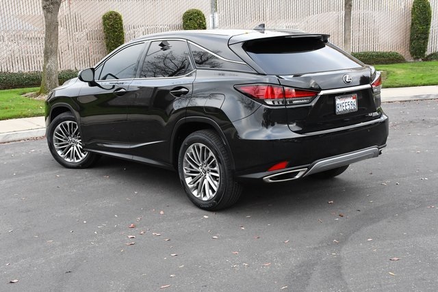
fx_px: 548
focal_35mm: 45
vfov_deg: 29.9
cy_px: 146
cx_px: 219
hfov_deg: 43.6
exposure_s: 1/400
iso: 3200
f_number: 8
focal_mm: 30
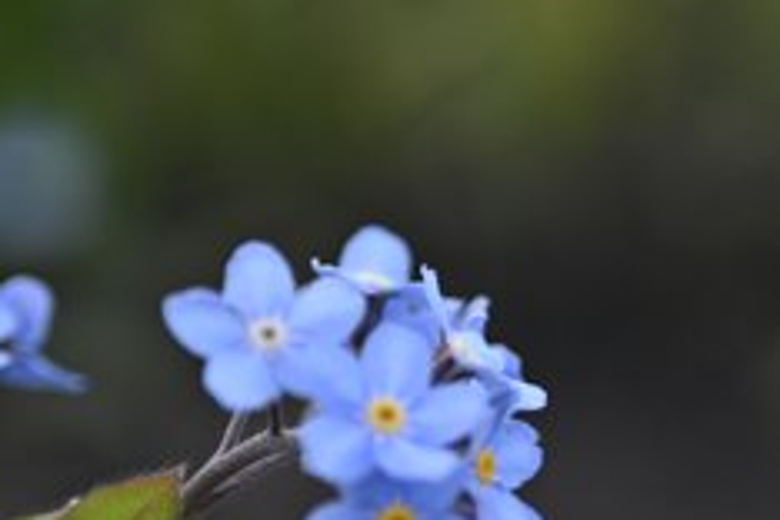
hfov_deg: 10.3
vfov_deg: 7.0
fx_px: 4246
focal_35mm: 196
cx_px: 913
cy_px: 303
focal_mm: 50
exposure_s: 1/80
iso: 125
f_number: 3.8
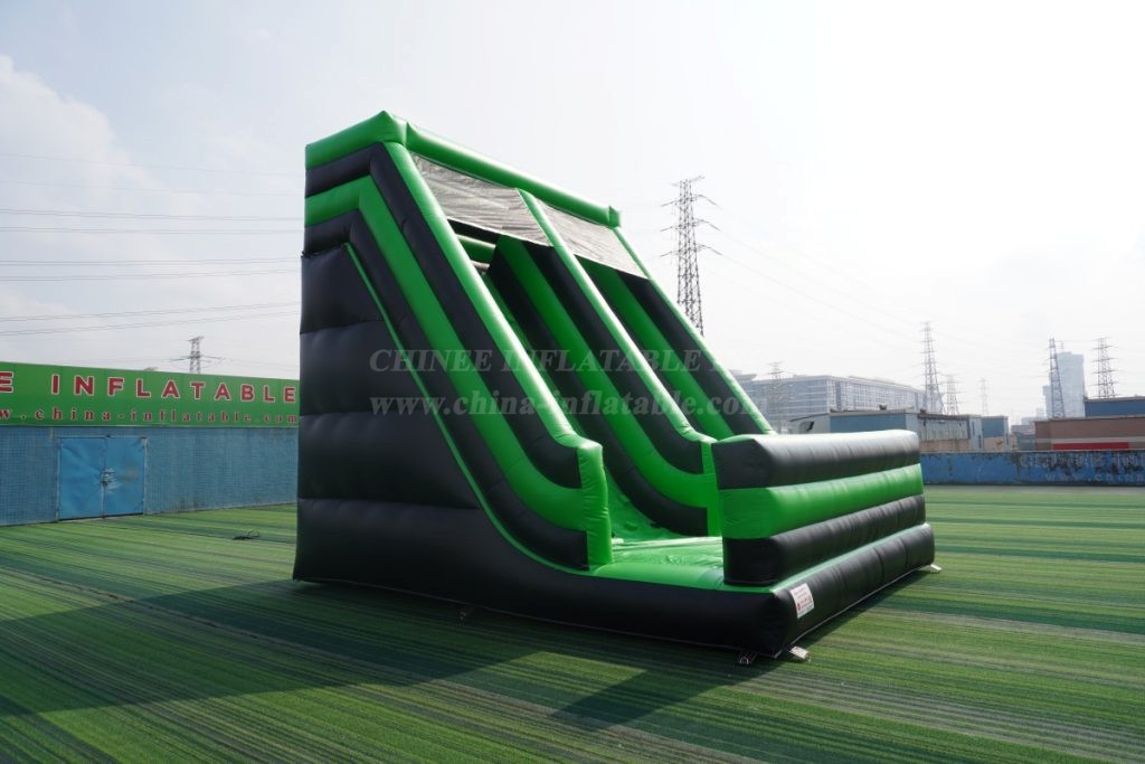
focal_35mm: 24
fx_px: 763
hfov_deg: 73.7
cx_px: 572
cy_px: 382
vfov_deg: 53.1
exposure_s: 1/320
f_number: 8
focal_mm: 16
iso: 100
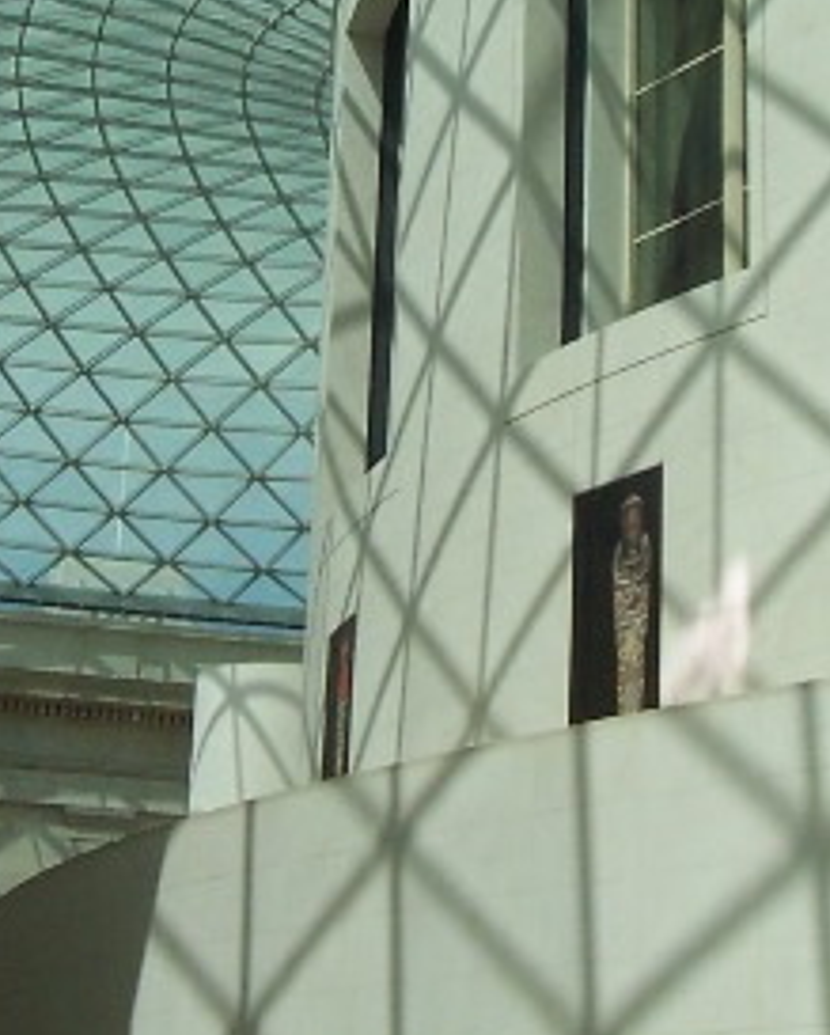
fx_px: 2820
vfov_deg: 20.4
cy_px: 129
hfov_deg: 16.7
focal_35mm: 92
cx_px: 428
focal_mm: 5.6
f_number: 5.6
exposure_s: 1/350
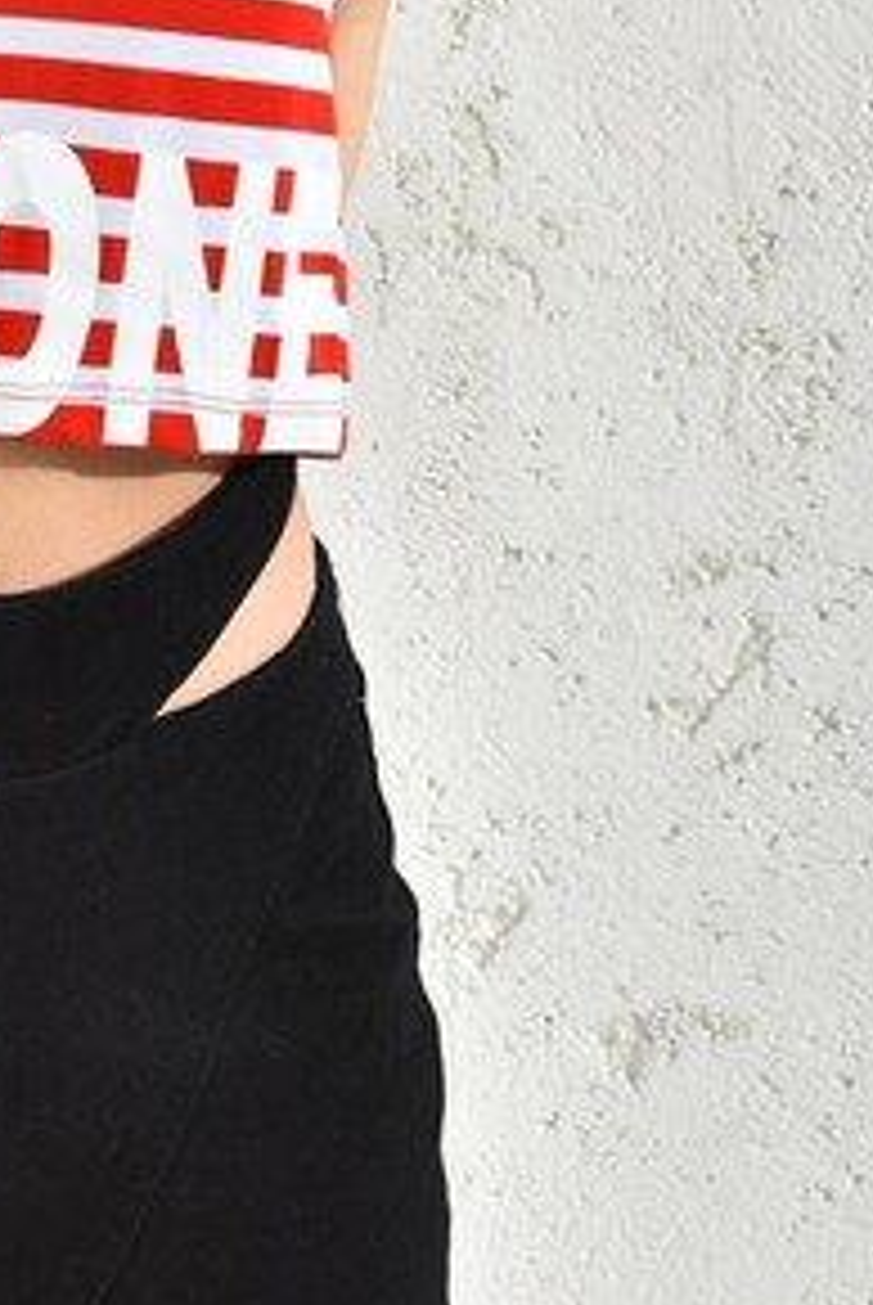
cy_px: -346
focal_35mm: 93
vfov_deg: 20.2
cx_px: -162
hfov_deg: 14.3
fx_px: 3375
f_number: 7.1
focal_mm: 36
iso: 100
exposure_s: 1/160
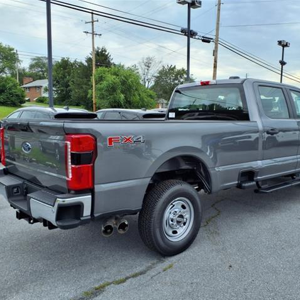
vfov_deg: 51.1
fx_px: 314
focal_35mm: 32
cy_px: 150
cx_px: 170
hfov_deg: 50.9
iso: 40
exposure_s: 1/1000
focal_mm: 3.58
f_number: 1.9
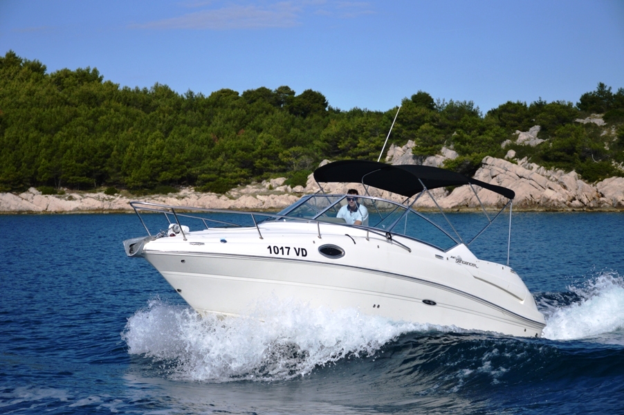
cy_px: 208
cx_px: 312
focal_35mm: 75
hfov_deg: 27.0
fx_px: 1299
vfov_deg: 18.2
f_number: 4.8
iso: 125
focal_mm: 50
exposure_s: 1/2500
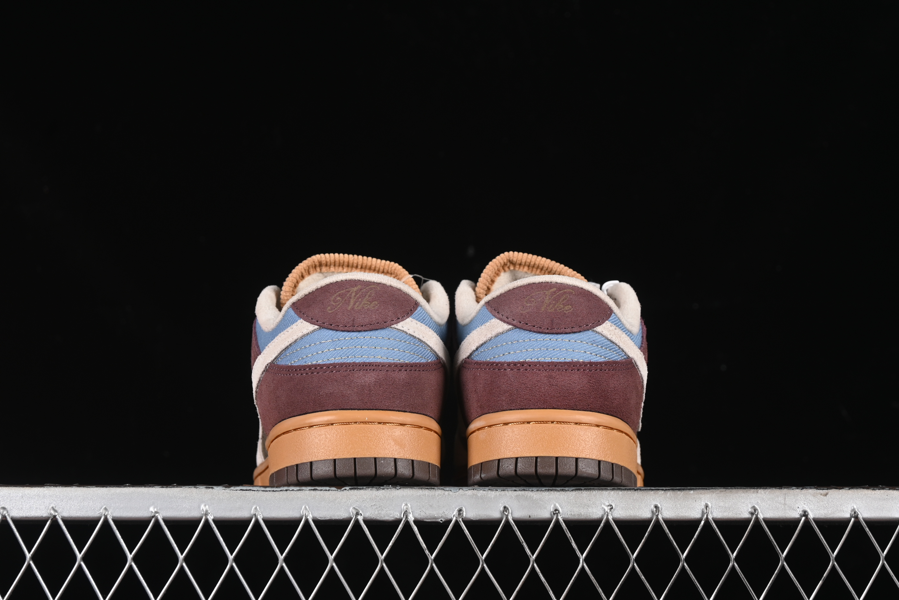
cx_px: 450
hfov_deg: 27.0
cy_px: 300
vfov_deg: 18.2
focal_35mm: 75
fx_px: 1873
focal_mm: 50
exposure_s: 1/60
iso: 160
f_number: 7.1
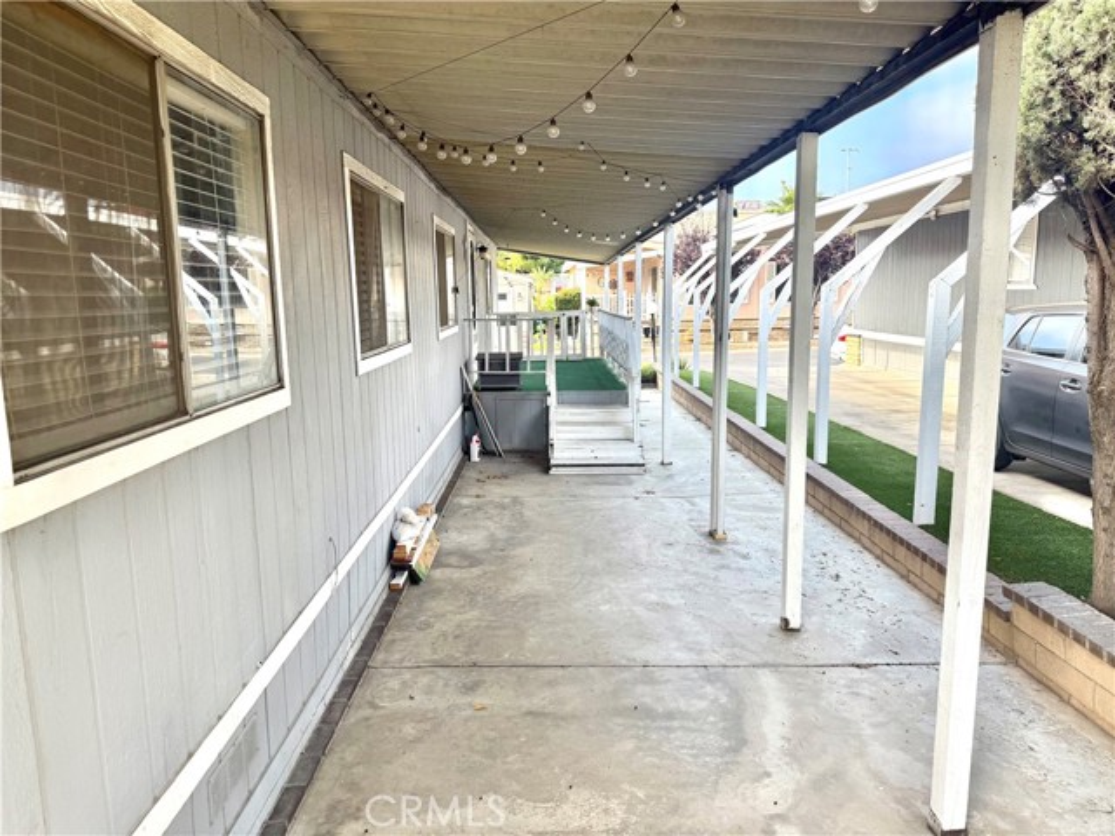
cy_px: 418
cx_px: 558
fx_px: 773
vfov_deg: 56.8
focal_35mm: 24
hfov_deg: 71.6
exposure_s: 1/898
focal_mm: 6.76
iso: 100
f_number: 1.78
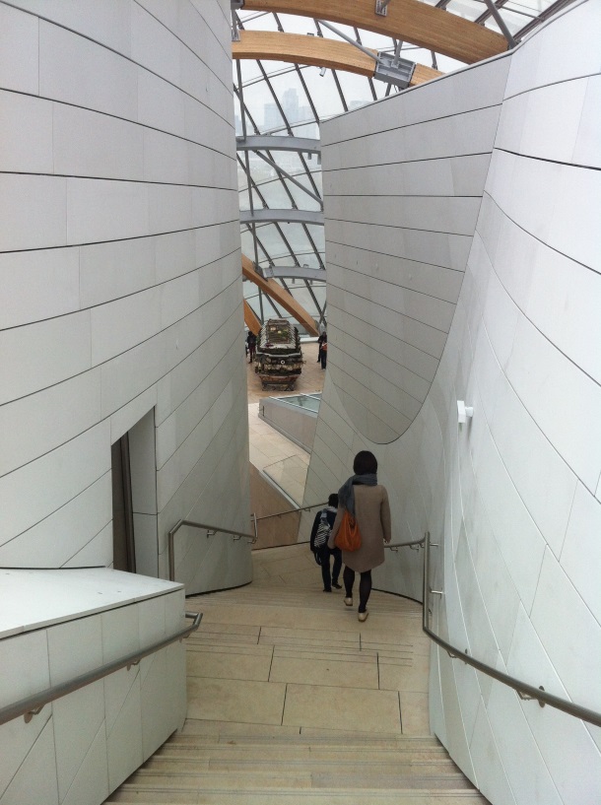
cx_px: 300
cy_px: 402
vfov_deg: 52.7
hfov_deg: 40.6
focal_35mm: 35
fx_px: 813
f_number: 2.8
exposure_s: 1/335
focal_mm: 3.85
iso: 80
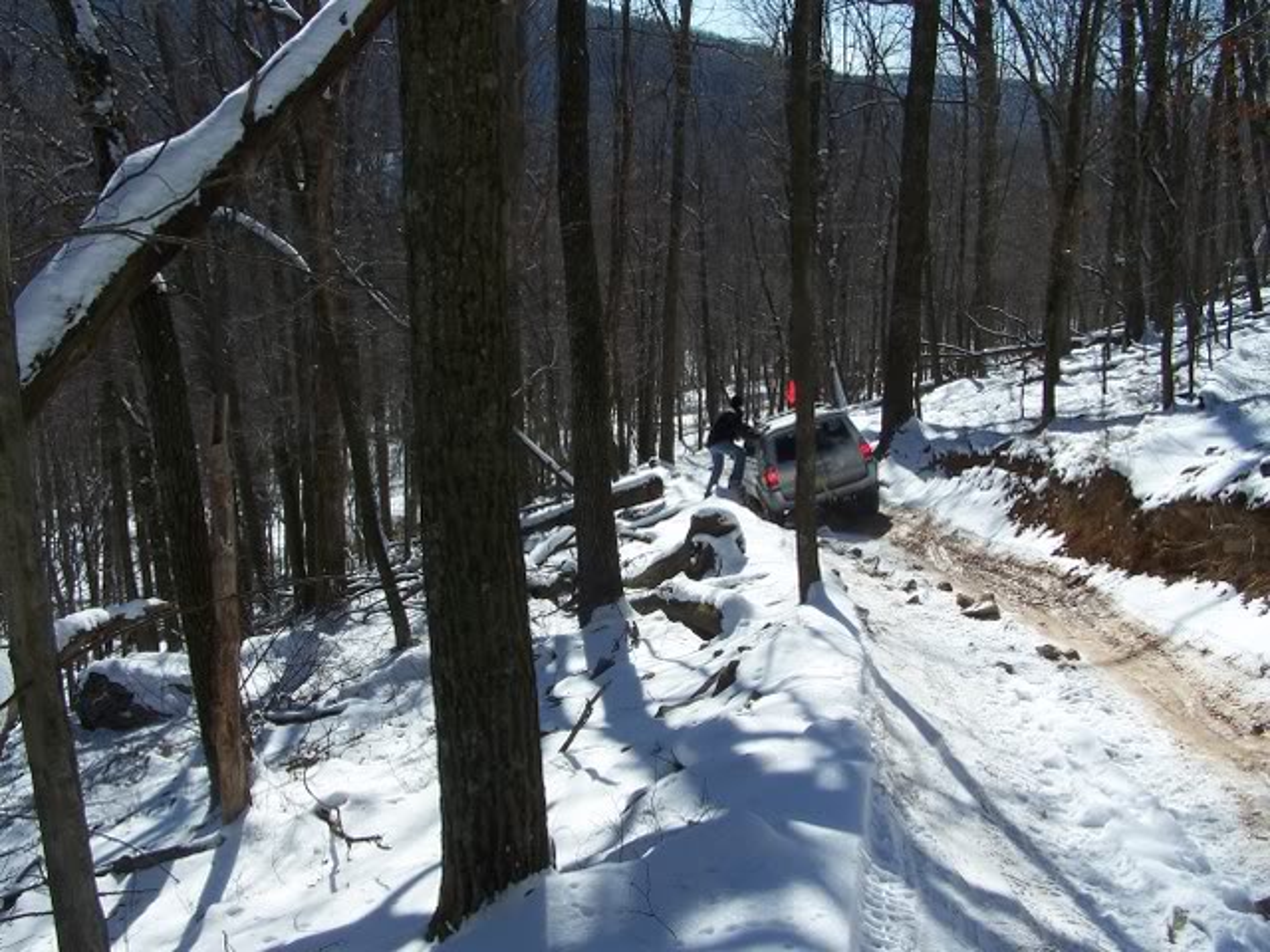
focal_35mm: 38
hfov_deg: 49.0
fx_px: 1394
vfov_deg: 37.7
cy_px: 476
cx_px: 635
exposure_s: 1/500
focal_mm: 6.3
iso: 80
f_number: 5.6
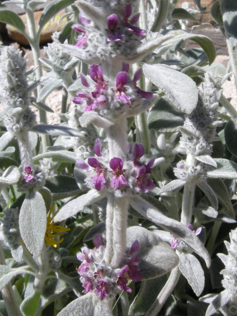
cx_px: 149
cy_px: 96
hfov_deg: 21.9
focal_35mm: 67
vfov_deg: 28.7
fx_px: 612
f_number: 6.1
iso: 64
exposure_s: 1/210
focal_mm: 7.5
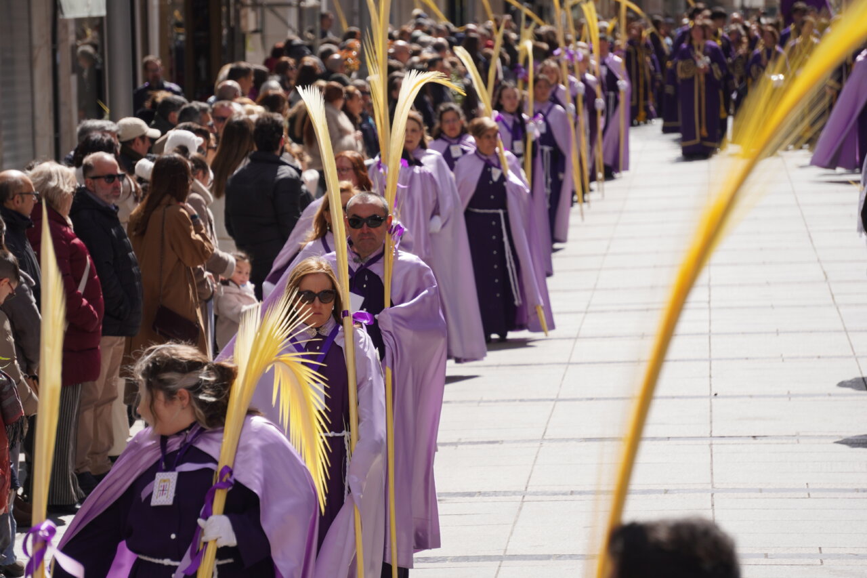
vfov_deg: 5.5
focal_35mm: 250
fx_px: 6032
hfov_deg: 8.2
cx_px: 434
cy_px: 289
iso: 100
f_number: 6.3
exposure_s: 1/400
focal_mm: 167
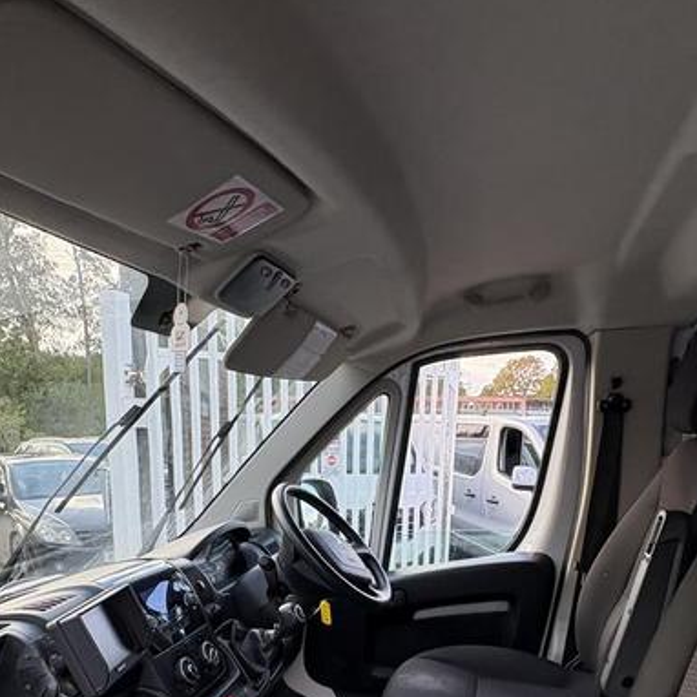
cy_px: 573
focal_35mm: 29
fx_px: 661
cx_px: 317
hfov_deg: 55.5
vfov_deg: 51.6
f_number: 2.2
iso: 64
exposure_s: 1/162
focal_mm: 2.22
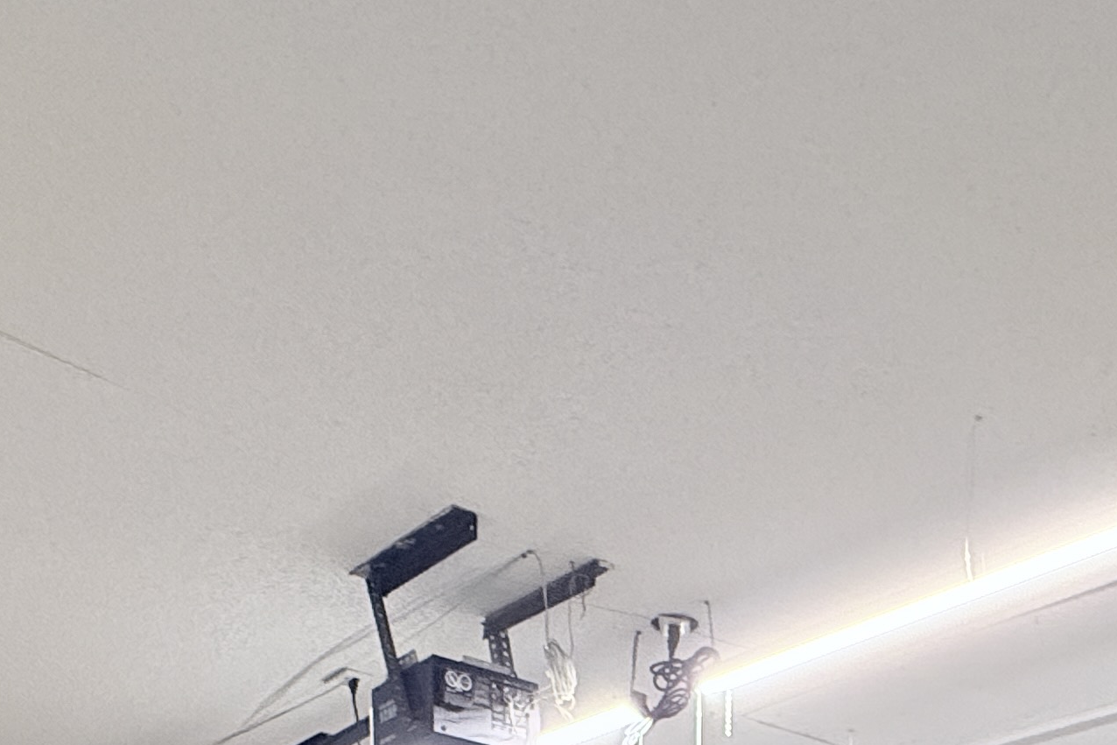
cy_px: 1290
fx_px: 1427
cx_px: 750
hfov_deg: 42.1
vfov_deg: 21.2
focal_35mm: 46
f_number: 2.2
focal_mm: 2.22
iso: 640
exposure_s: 1/120
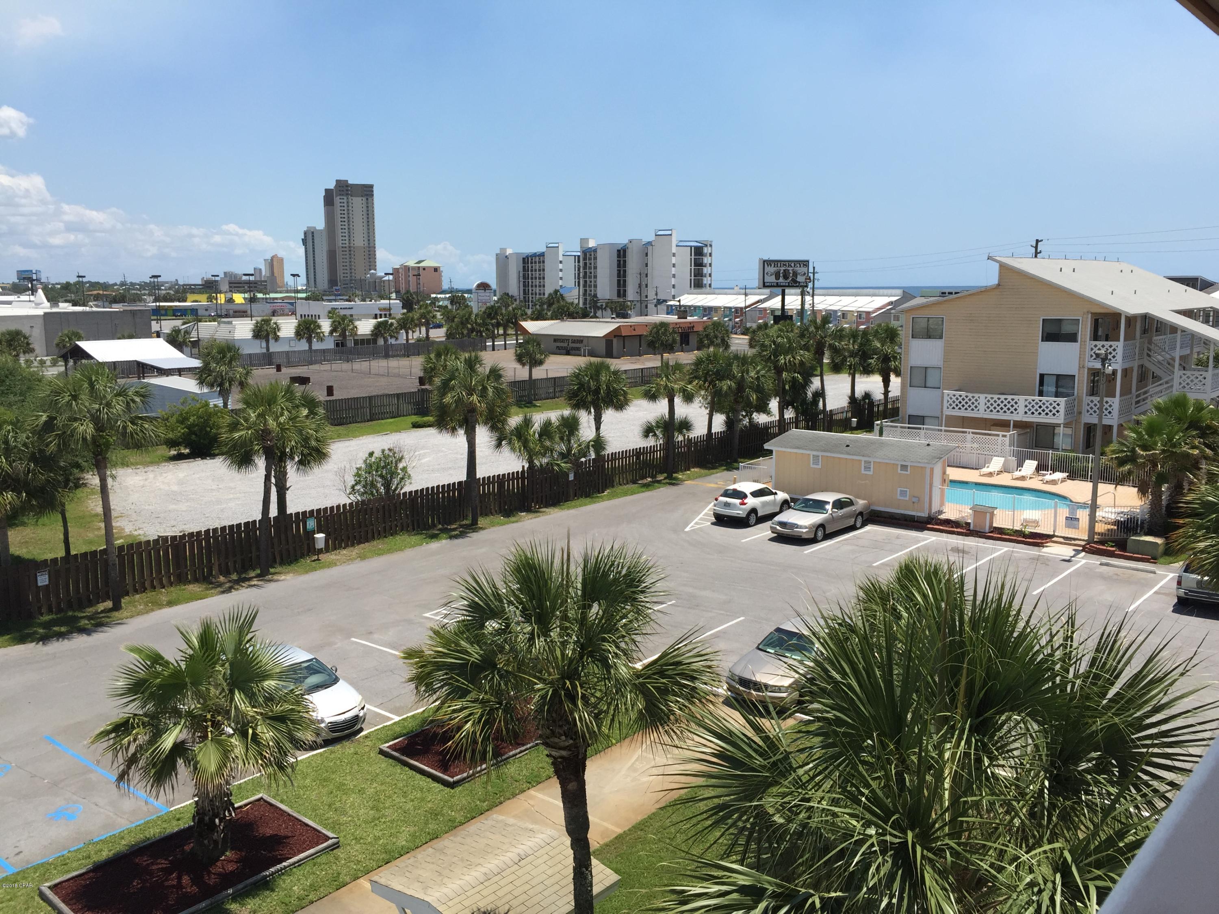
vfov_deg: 48.2
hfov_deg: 61.7
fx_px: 1021
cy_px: 457
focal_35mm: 29
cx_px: 610
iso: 32
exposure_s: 1/1980
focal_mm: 4.15
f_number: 2.2
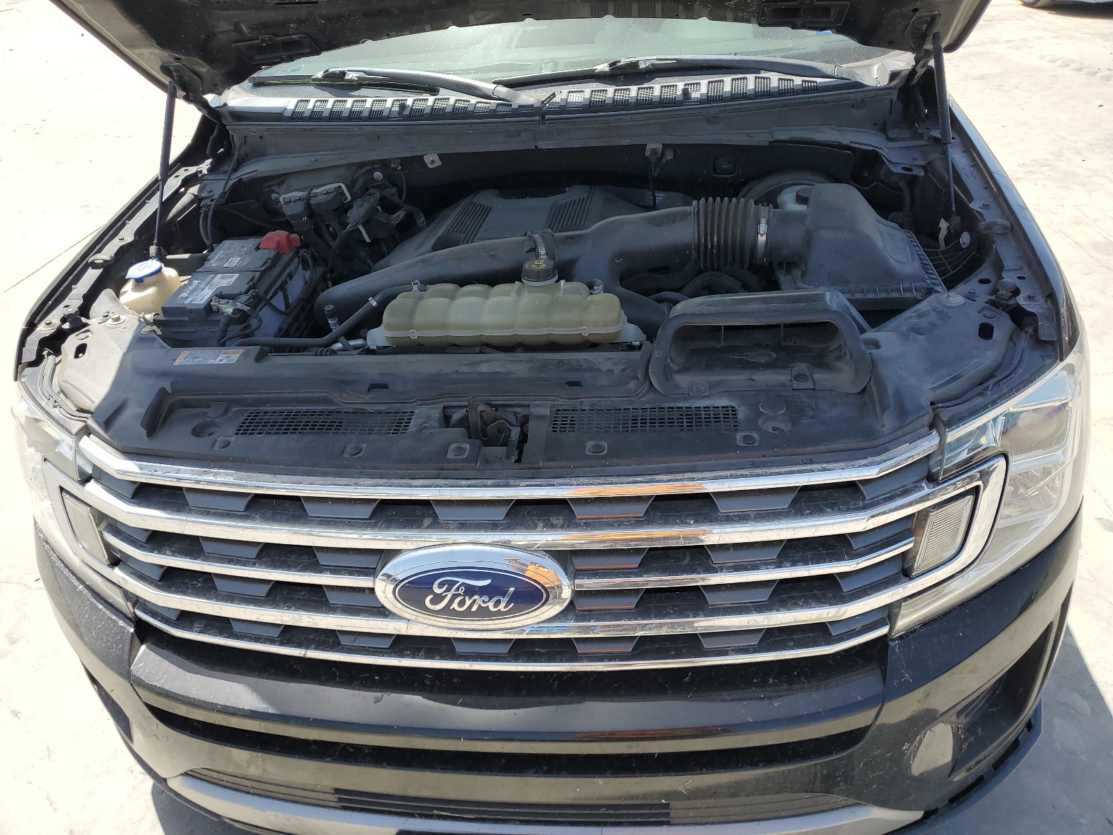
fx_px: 836
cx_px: 556
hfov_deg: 67.3
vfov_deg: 53.1
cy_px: 418
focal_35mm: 26
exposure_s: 1/1250
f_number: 1.5
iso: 50
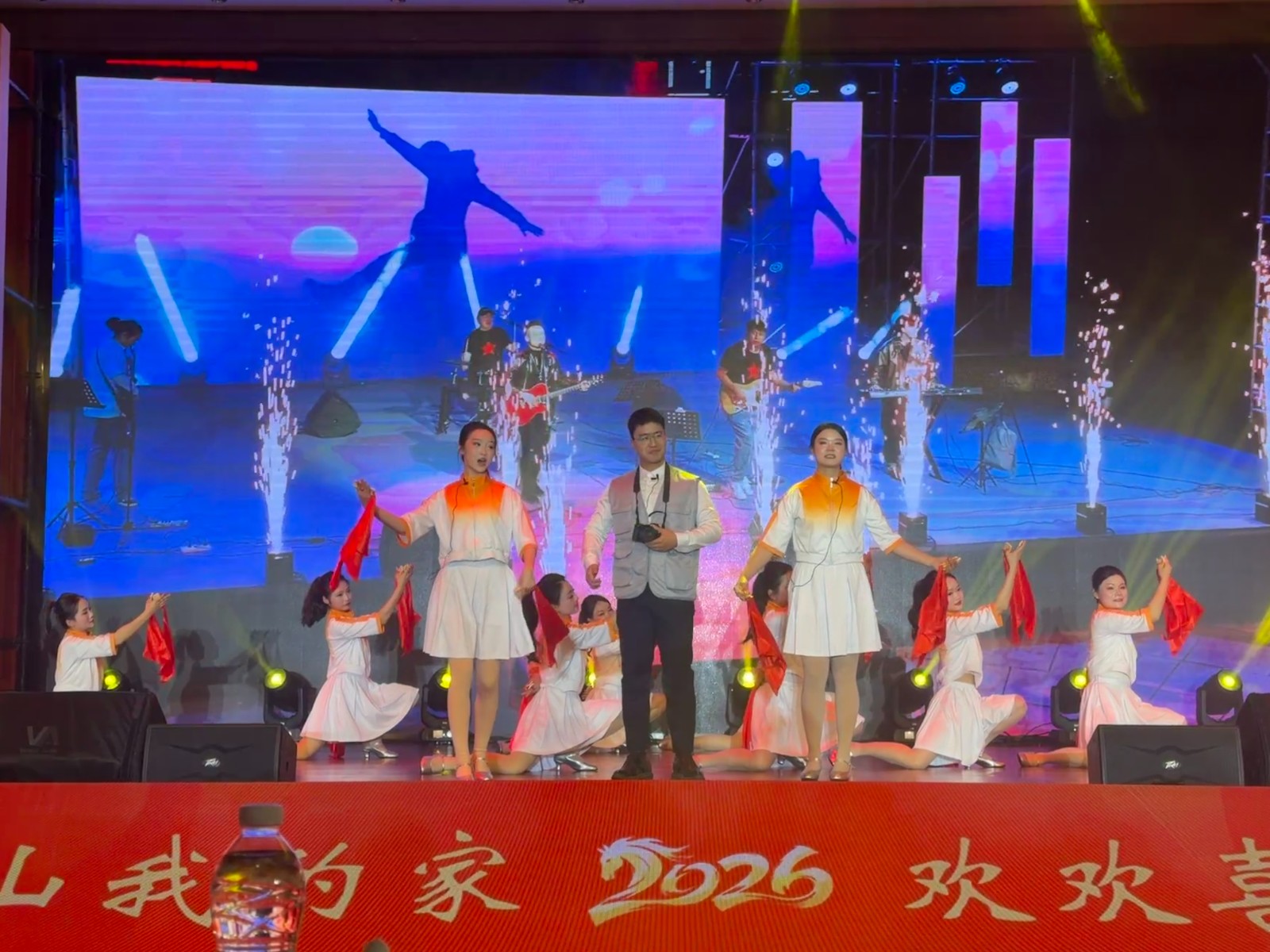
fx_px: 1761
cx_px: 635
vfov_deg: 30.3
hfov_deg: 39.7
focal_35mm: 48
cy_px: 476
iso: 64
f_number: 1.78
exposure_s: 1/296
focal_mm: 6.76
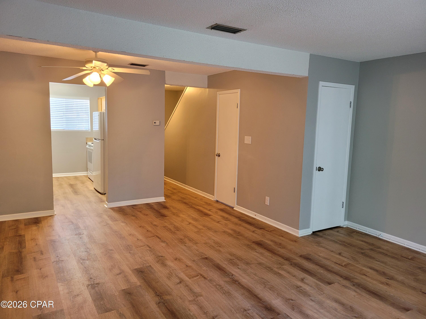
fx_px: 320
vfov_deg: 53.1
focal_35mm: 26
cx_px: 213
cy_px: 160
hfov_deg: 67.3
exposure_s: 1/60
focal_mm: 5.4
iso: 200
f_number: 1.8
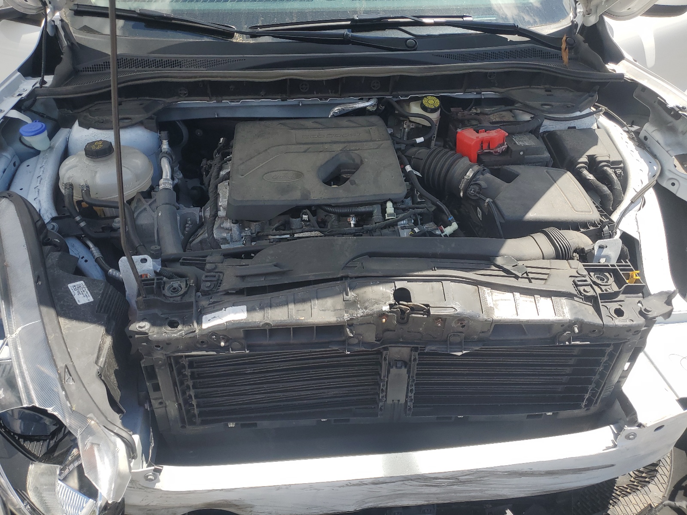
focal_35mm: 26
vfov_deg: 53.1
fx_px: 516
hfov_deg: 67.3
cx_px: 344
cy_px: 258
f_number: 1.5
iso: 50
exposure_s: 1/1667
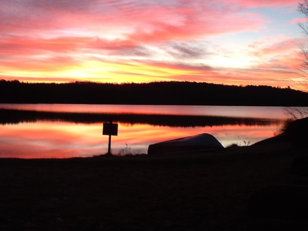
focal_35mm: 44
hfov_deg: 42.9
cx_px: 154
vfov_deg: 32.9
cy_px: 116
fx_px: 391
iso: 64
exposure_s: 1/30
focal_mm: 2.03
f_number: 2.4
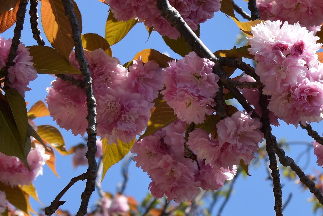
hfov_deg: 8.9
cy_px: 160
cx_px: 377
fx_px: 2058
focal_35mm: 229
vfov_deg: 6.0
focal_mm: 55
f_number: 8
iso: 100
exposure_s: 1/250
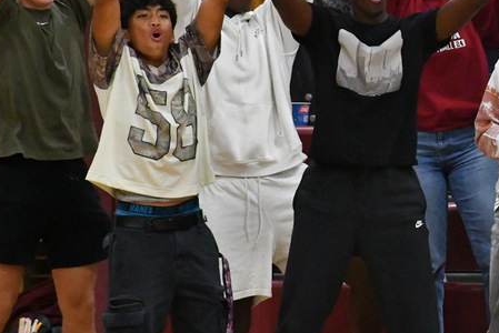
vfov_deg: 2.7
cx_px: 507
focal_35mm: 513
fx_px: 7115
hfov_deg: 4.0
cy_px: 98
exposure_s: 1/500
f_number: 5
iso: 12800
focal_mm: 150
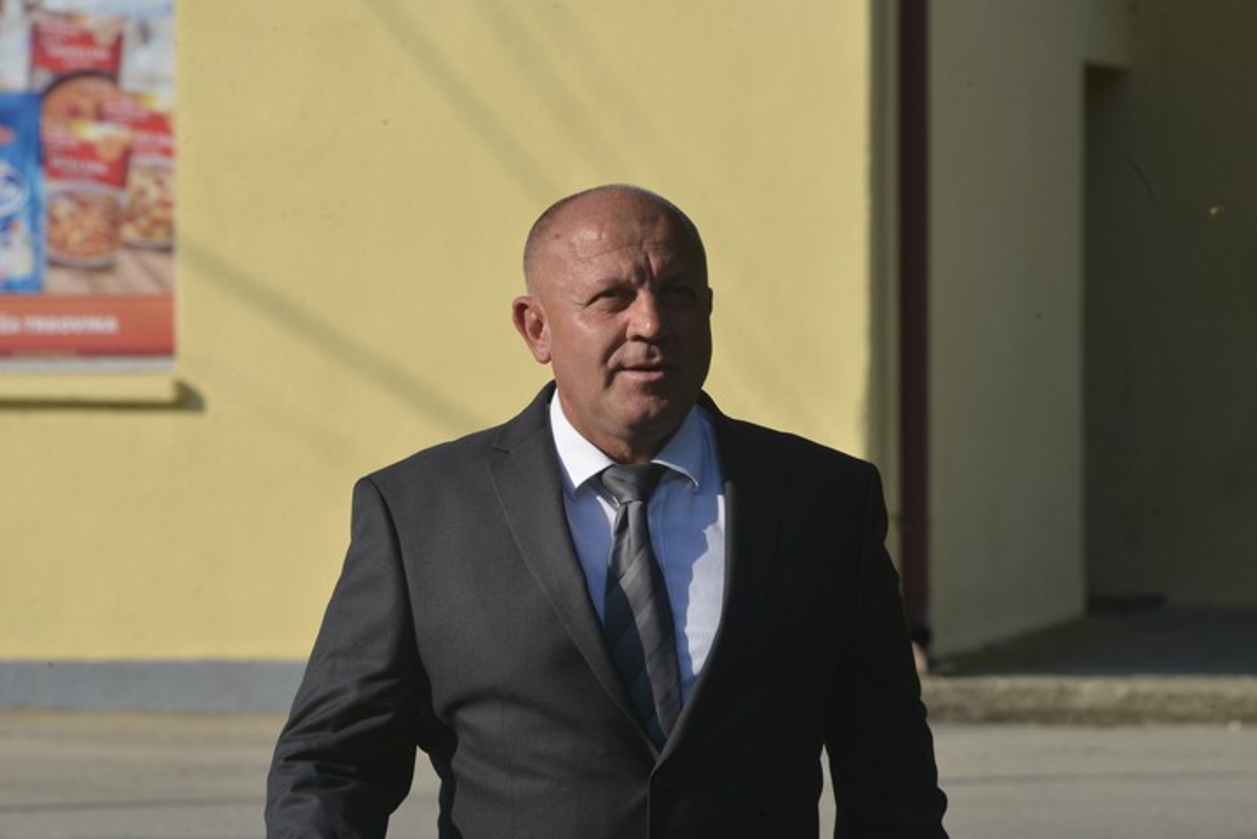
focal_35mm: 341
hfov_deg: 6.0
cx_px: 605
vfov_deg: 4.0
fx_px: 11908
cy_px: 451
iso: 640
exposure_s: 1/500
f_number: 11
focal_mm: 300
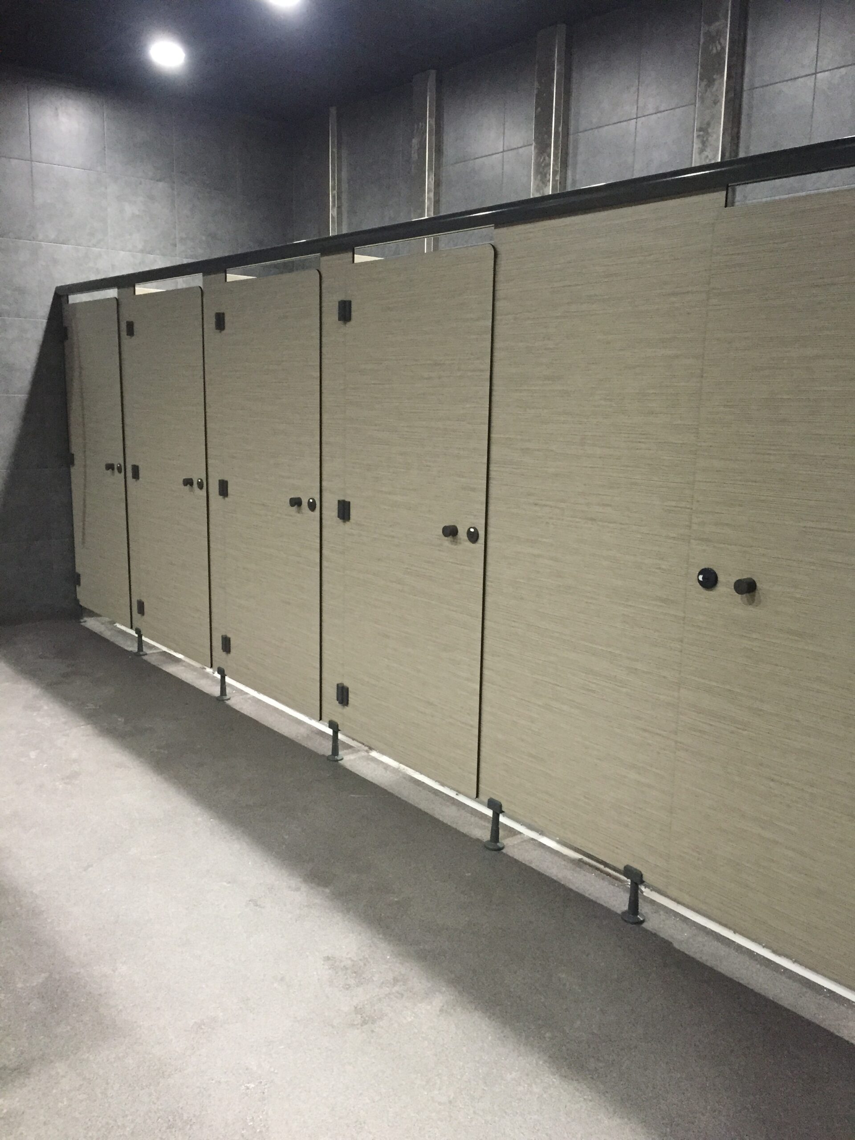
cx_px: 428
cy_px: 570
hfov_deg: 48.2
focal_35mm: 29
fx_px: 955
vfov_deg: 61.7
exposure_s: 1/30
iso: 250
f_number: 2.2
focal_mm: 4.15
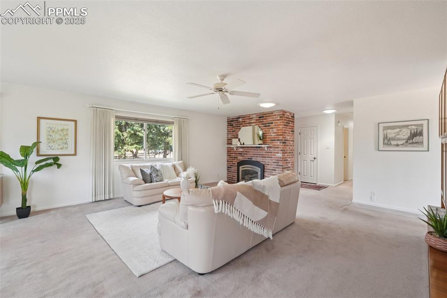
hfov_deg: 100.4
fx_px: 186
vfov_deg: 77.3
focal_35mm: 15
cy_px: 149
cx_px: 224
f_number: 8
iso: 800
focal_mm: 10
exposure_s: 1/10
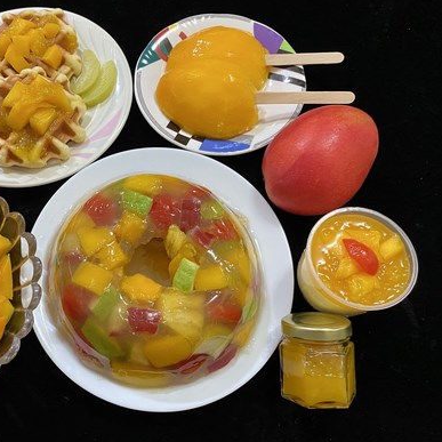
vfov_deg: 43.8
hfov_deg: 42.5
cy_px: 196
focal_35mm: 38
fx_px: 549
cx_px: 112
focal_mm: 4.25
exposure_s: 1/60
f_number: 1.8
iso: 400
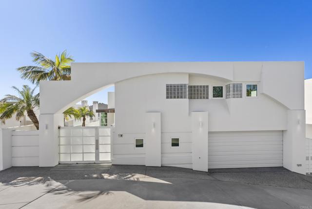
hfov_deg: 96.7
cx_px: 156
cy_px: 104
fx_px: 139
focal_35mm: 16
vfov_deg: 73.9
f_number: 8
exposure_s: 1/800
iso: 500
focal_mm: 16
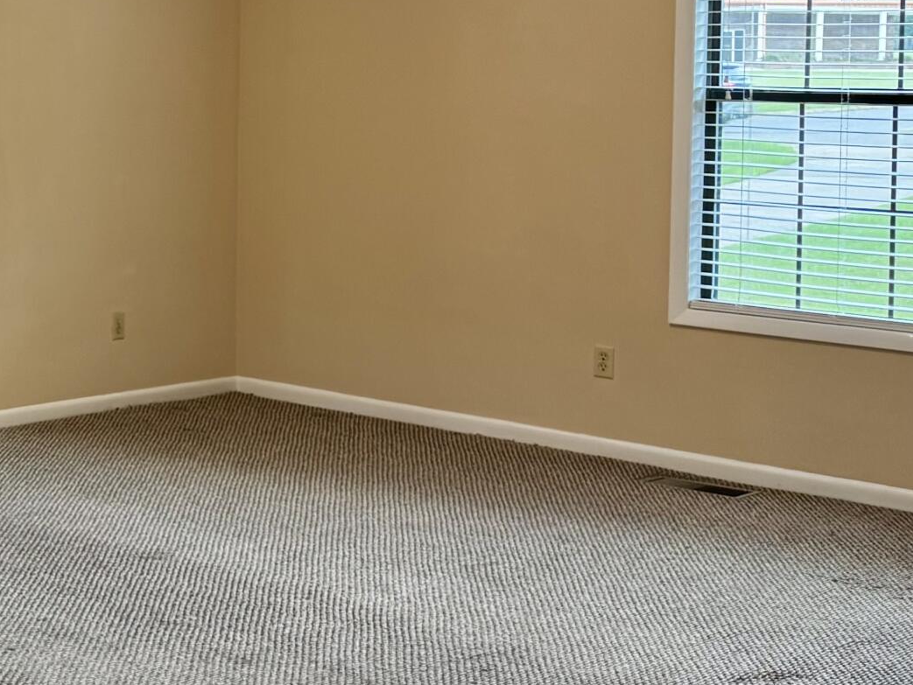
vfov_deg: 21.1
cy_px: 133
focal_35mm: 69
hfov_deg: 23.4
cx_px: -399
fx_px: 1821
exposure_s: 1/60
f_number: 1.78
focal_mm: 6.76
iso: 125
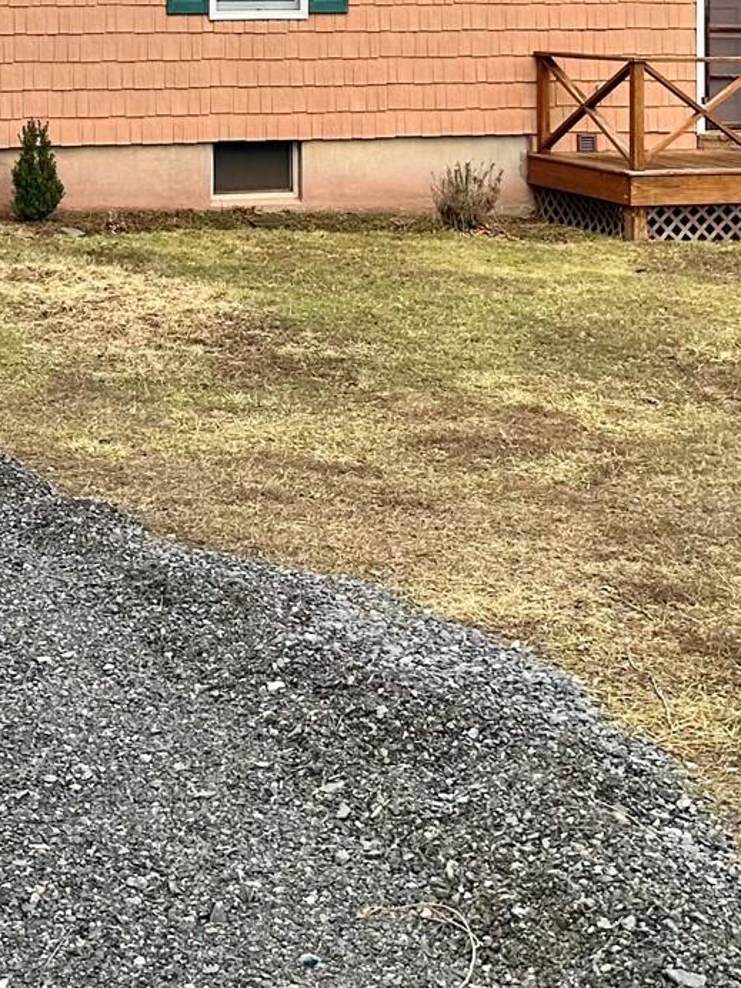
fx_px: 2026
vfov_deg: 25.8
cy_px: -34
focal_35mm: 71
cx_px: 280
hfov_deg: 20.7
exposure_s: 1/587
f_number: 1.78
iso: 80
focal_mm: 6.86
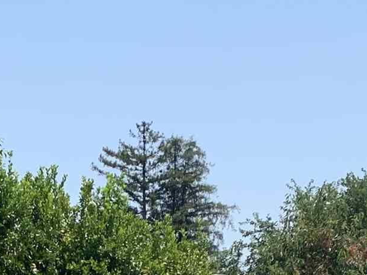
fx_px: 1379
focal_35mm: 130
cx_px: 79
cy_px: 496
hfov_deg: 15.1
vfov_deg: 10.7
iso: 25
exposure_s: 1/1916
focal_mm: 4.25
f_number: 1.8
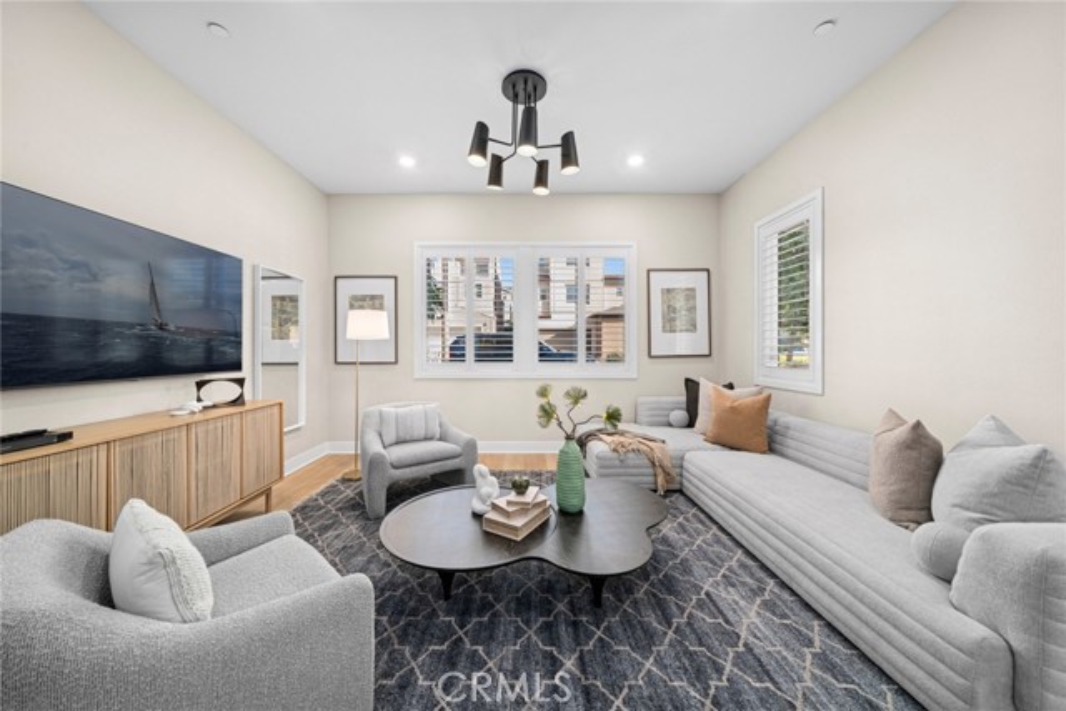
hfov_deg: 112.6
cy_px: 356
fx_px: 355
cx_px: 533
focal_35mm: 12
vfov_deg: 90.0
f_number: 8
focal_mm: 12
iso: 400
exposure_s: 1/15
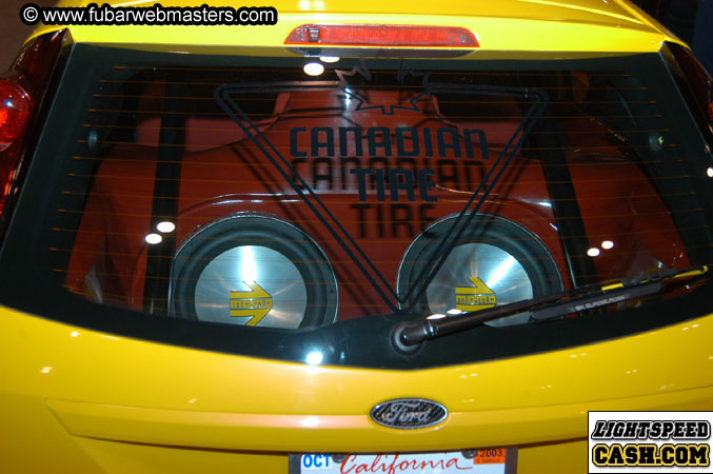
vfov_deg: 29.8
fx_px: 890
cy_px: 237
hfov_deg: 43.6
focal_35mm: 45
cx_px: 356
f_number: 5
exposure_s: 1/60
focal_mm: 30
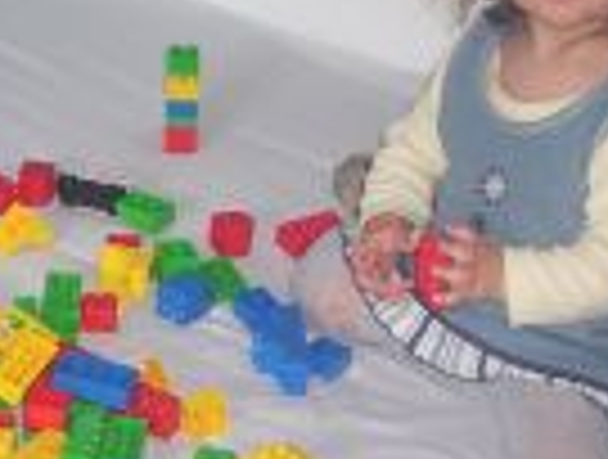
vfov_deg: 11.7
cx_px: 198
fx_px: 2237
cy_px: 214
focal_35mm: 127
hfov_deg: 15.4
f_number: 2.73
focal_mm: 5.77
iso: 140
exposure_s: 1/60
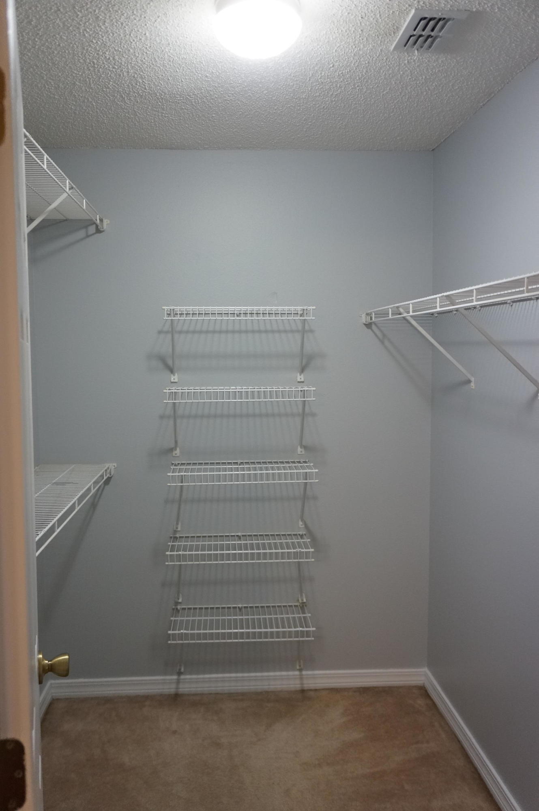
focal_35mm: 31
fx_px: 698
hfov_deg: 42.2
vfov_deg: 60.3
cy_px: 406
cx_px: 270
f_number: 4
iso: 3200
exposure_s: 1/250
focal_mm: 21
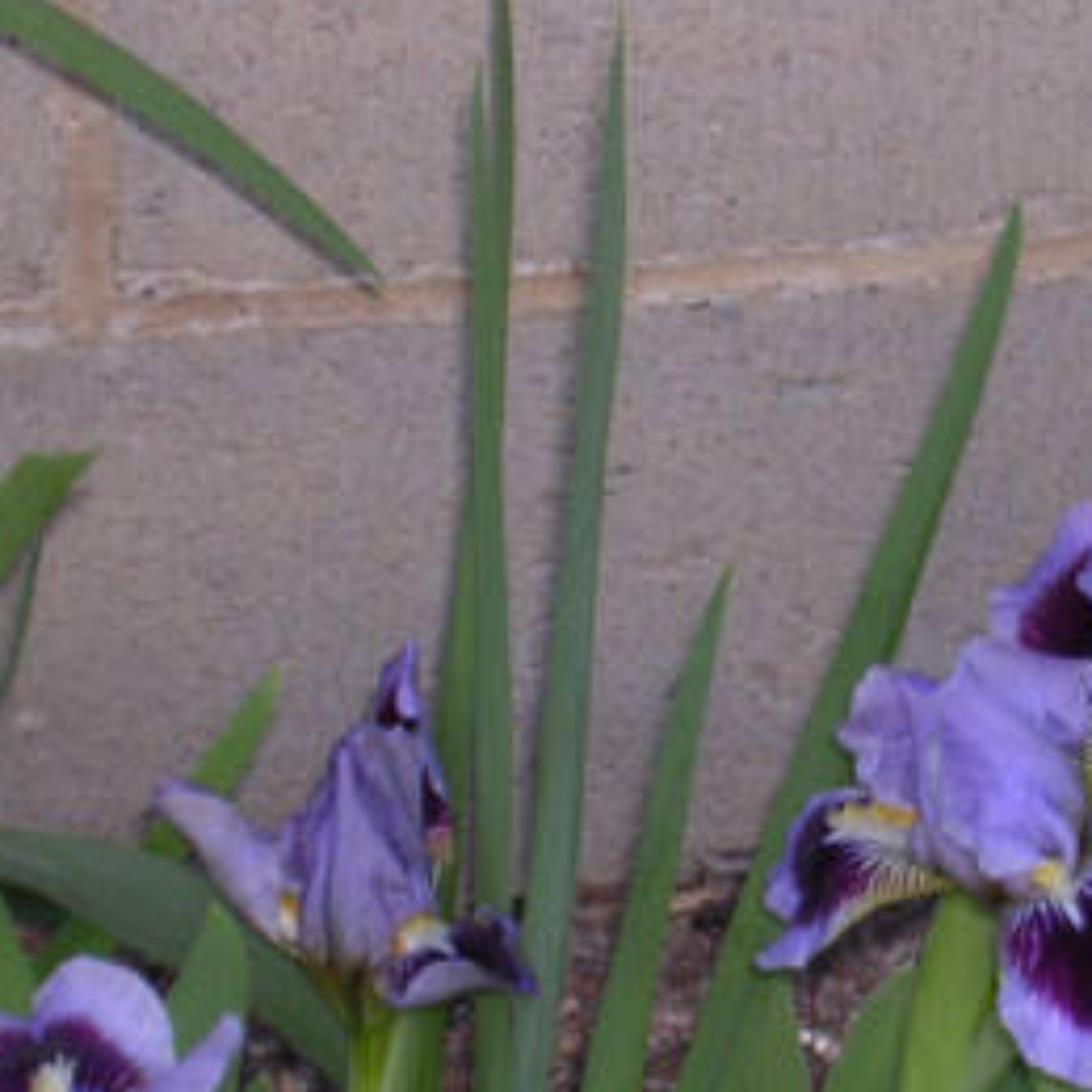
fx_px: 8923
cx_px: 811
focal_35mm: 250
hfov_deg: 7.0
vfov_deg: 7.0
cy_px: 932
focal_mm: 17.4
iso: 154
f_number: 4.9
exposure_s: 1/60.1
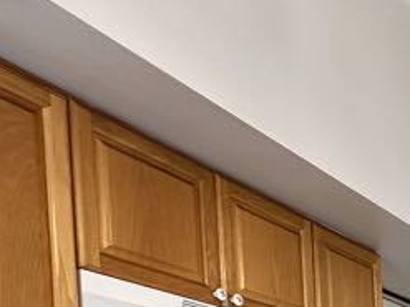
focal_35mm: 58
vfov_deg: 20.6
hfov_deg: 19.9
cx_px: 795
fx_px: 687
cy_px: 488
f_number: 2.2
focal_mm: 2.22
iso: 200
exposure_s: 1/60
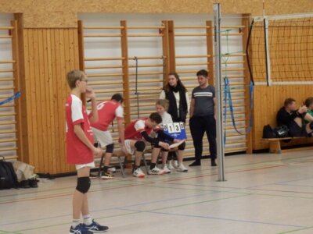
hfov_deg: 17.0
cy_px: 117
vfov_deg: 12.8
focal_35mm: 116
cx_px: 156
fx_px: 1049
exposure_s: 1/25
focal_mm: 20.9
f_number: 5.2
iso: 800
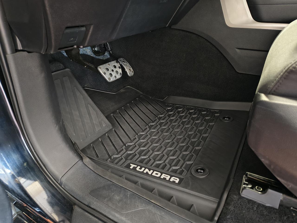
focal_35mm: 24
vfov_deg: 56.8
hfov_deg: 71.6
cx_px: 148
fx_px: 206
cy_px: 112
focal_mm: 5.56
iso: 2196
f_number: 1.8
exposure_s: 1/10
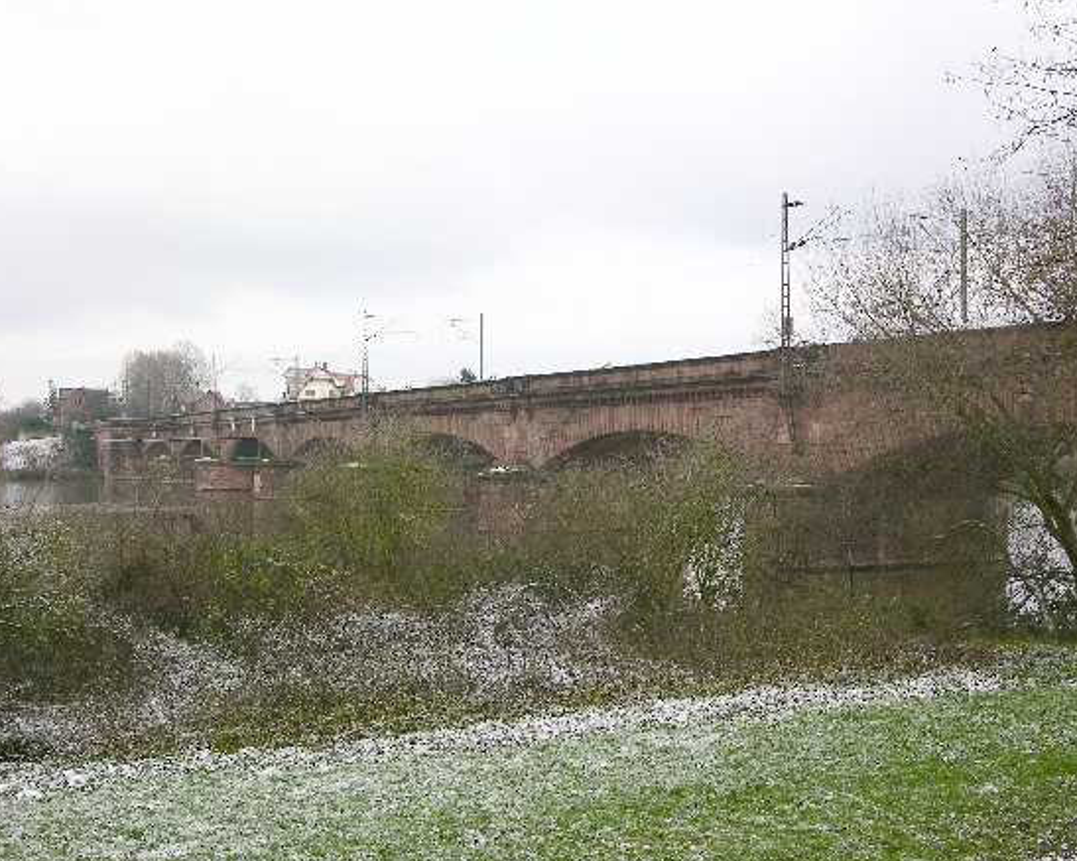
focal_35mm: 44
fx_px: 1402
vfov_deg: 34.1
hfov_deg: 42.0
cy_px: 431
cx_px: 537
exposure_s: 1/72.7
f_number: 5.8
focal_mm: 10.7
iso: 50
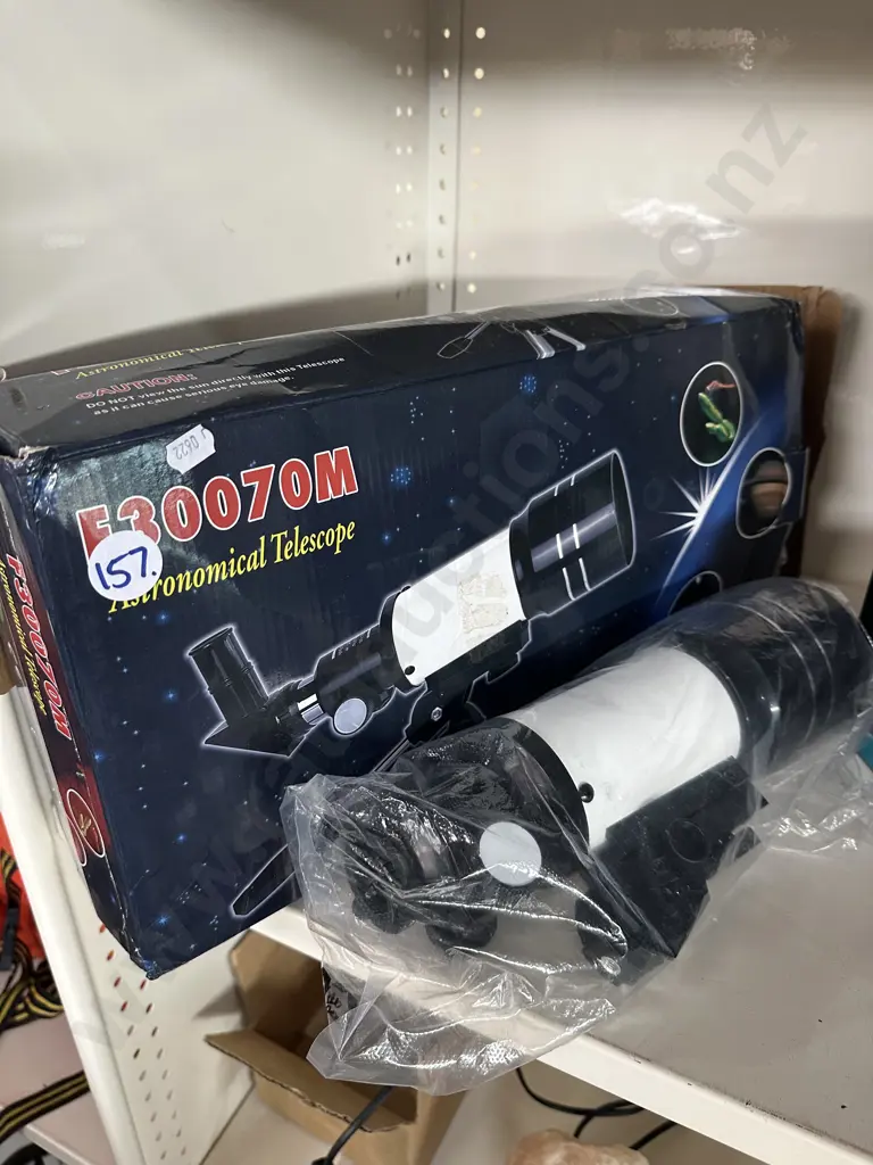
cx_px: 436
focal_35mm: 24
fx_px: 807
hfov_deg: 56.8
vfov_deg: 71.6
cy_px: 582
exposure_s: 1/100
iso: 200
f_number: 1.78
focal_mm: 6.86
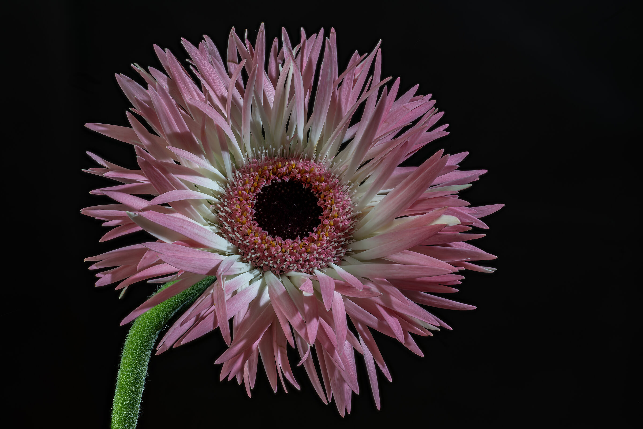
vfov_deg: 13.0
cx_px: 322
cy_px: 214
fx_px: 1875
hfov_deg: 19.5
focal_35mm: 105
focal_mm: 105
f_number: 14
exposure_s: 1/2
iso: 100
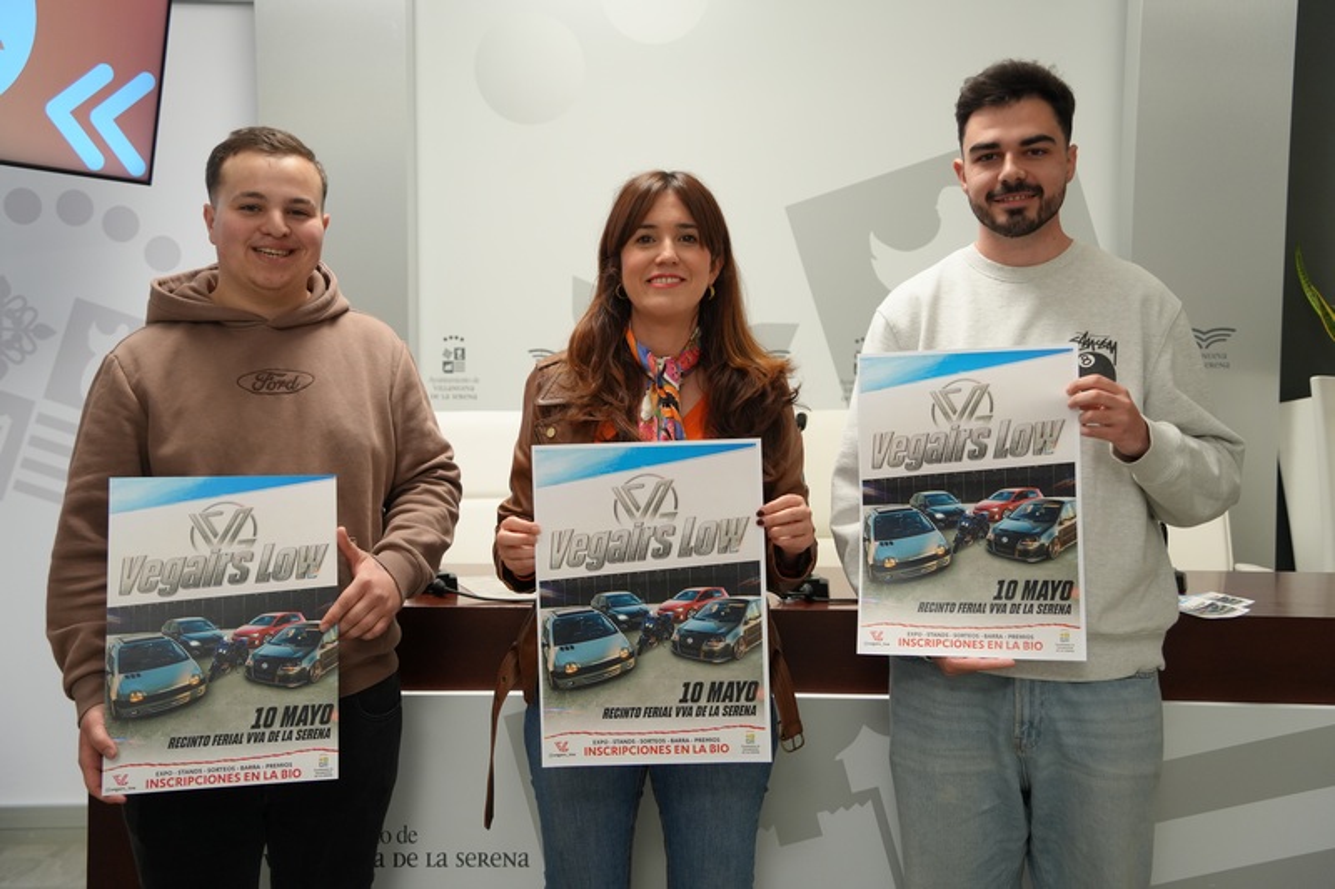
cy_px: 444
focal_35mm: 43
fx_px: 1594
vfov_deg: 31.2
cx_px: 668
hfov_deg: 45.4
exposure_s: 1/160
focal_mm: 43
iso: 1250
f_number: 4
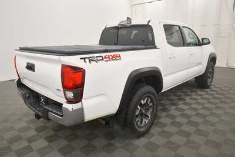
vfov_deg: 51.3
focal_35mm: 25
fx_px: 163
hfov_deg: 71.5
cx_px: 118
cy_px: 78
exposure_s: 1/200
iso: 800
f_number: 5.3
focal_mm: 17
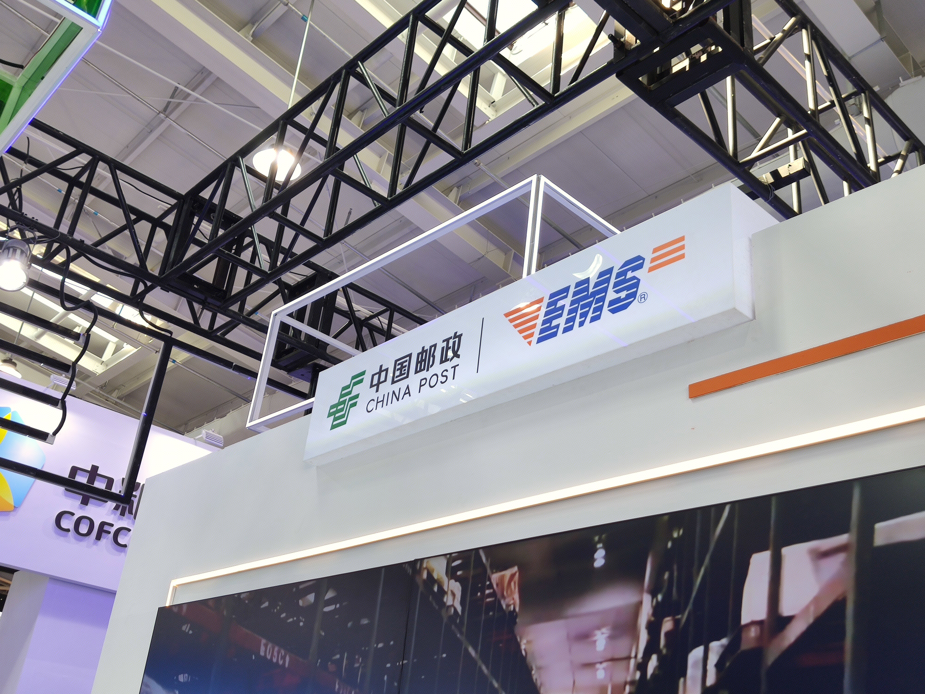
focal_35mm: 34
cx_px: 462
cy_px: 347
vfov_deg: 41.8
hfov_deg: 54.0
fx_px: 909
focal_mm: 4.75
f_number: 1.75
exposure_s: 1/100
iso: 122
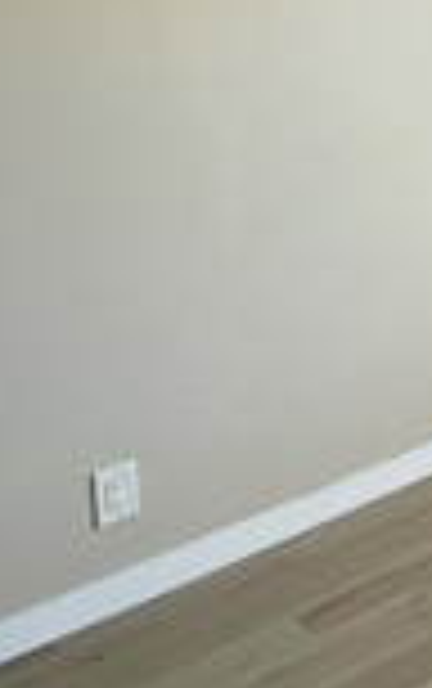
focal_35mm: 62
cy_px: 18
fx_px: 1165
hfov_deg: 15.4
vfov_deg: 30.8
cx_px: 932
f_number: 2.2
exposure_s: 1/120
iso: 50
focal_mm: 2.22
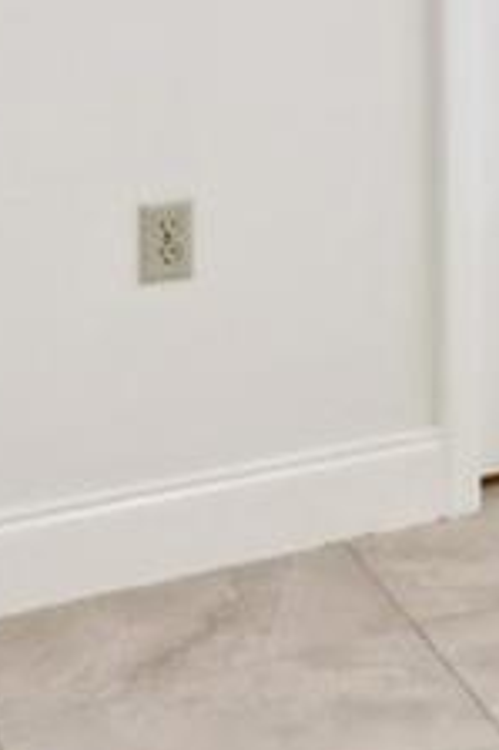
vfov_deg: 19.0
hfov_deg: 10.8
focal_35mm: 100
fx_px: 2082
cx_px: 1343
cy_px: -201
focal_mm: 14
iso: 400
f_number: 8
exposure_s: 1/50
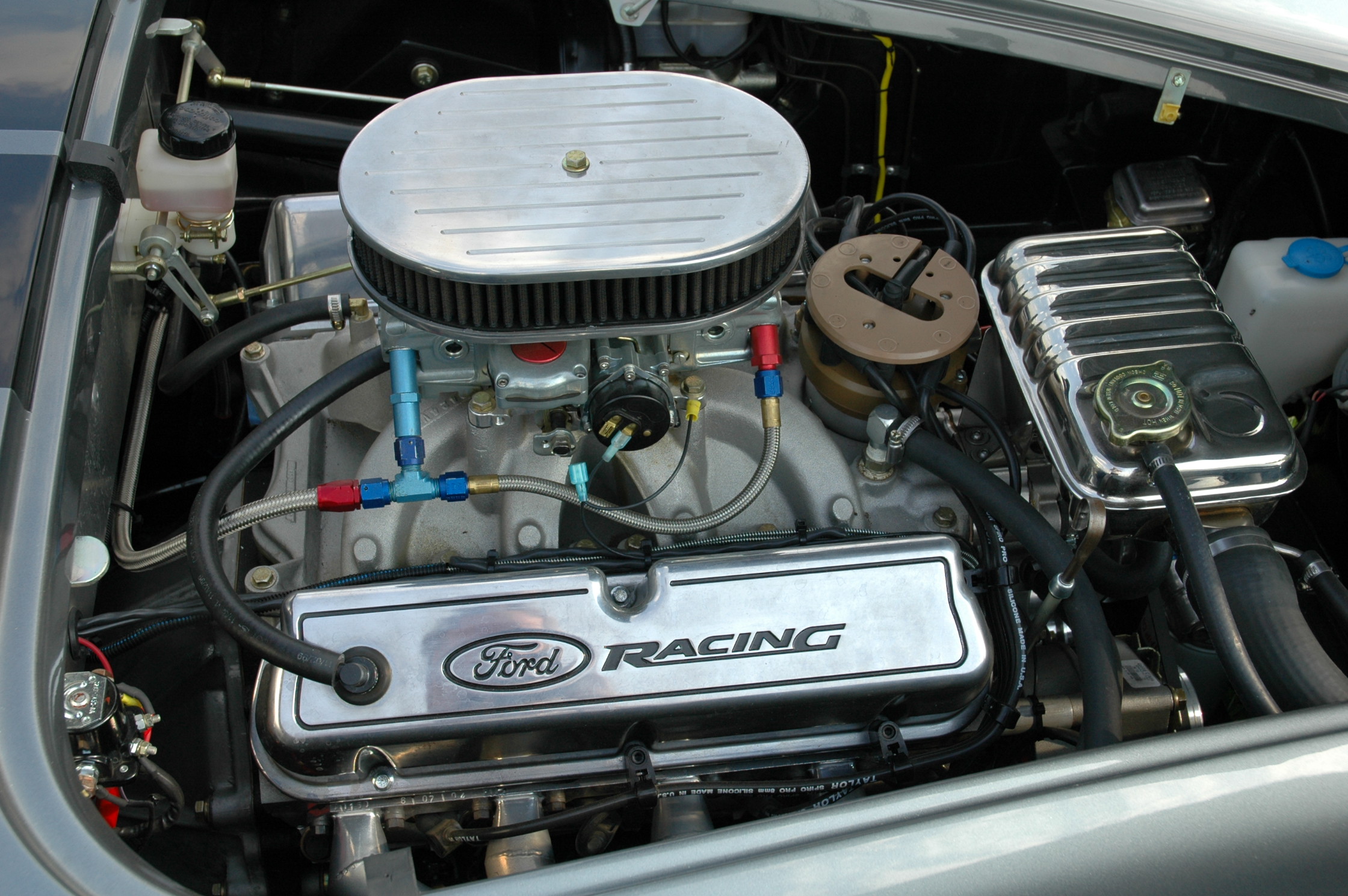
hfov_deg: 48.0
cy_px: 448
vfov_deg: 32.9
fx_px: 1515
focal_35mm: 40
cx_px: 674
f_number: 6.3
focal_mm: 27
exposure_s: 1/160
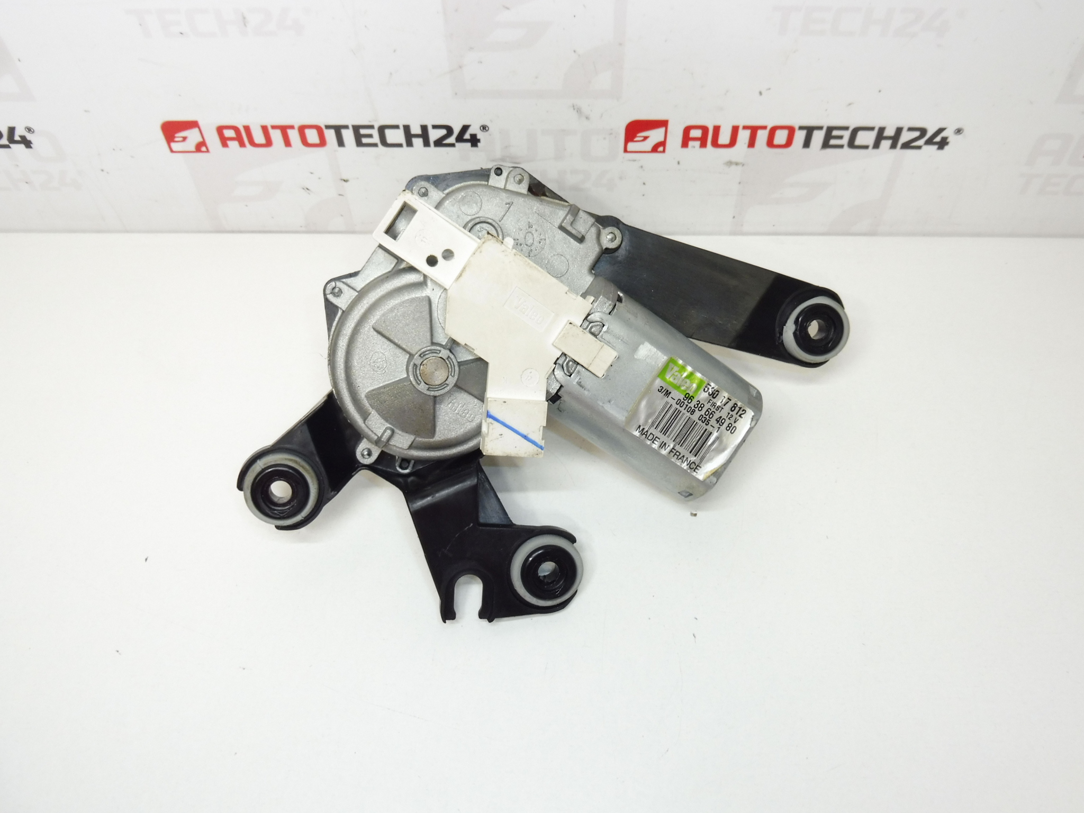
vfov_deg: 46.8
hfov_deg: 60.0
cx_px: 542
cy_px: 406
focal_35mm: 30
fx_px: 939
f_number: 3.5
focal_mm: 5.4
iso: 200
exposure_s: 1/60
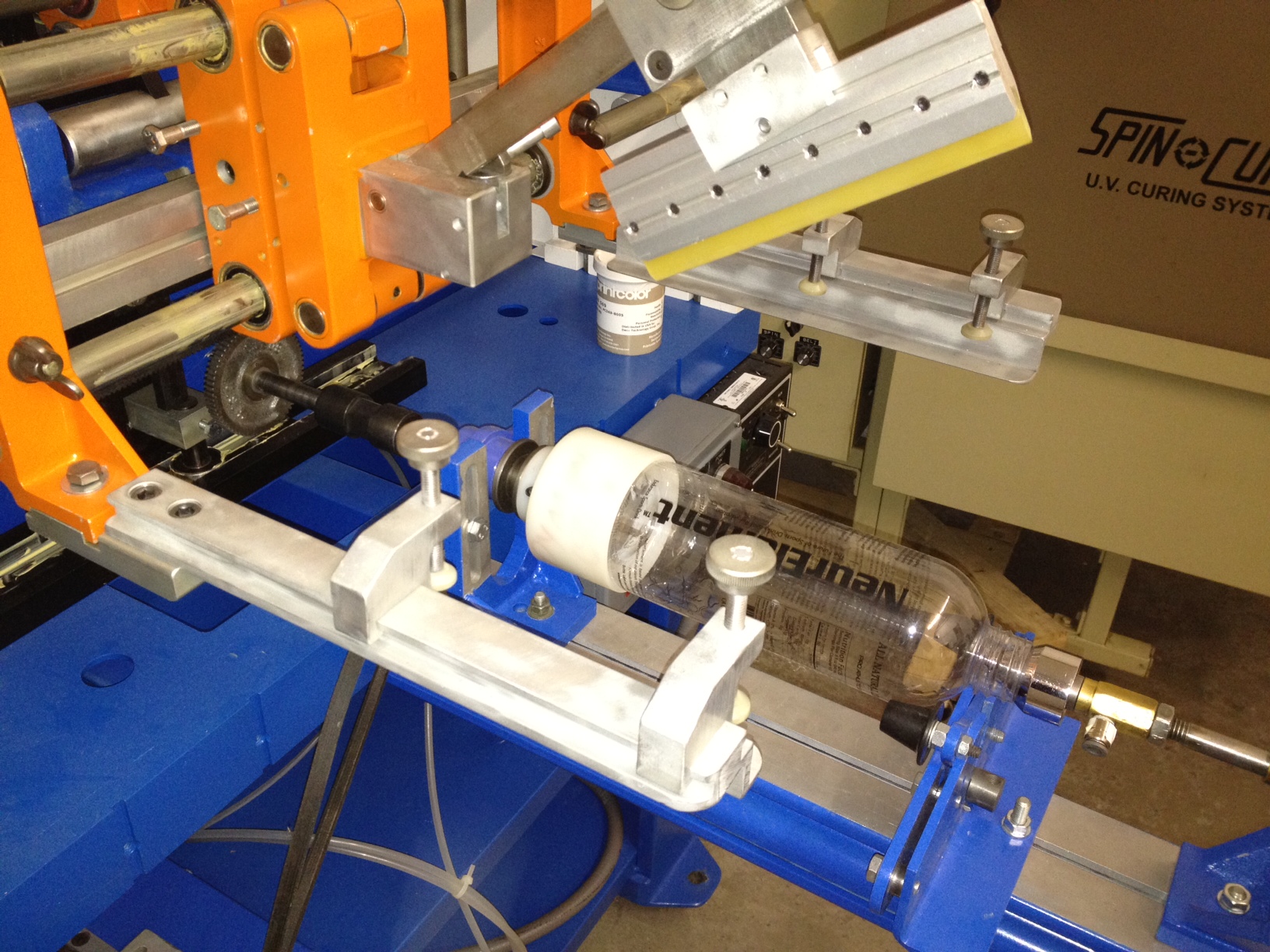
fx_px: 1284
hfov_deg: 52.6
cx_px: 635
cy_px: 476
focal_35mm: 35
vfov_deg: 40.7
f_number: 2.4
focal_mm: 4.28
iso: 200
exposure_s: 1/17
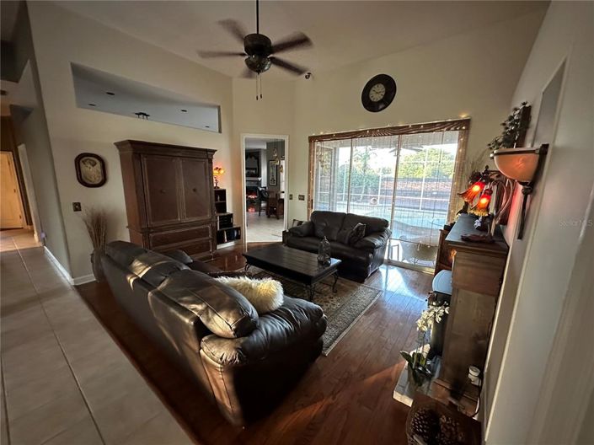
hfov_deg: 102.1
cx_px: 297
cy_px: 222
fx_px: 240
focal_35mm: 14
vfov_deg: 85.6
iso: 1250
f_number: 2.2
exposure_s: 1/40
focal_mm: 2.22
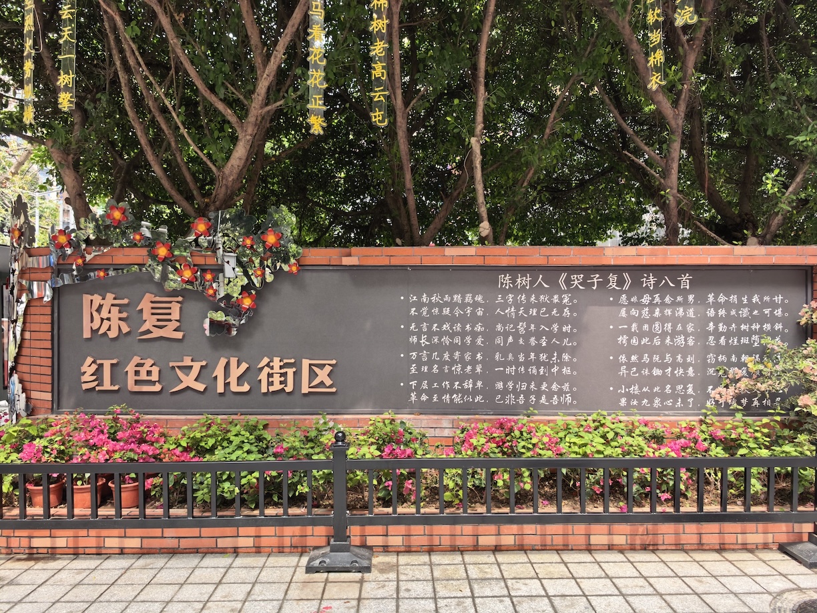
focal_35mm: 24
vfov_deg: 56.8
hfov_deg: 71.6
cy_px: 306
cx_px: 408
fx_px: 567
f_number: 2
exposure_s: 1/473
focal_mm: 5.75
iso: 50
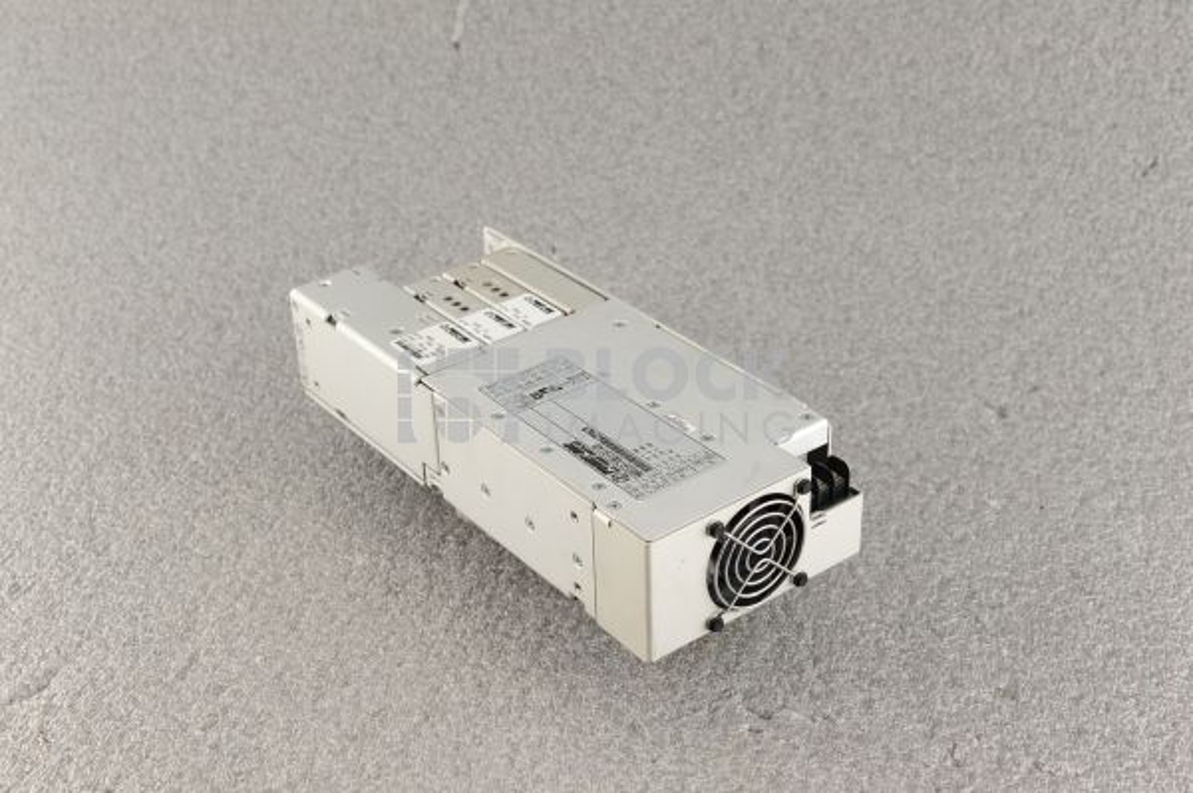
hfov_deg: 39.6
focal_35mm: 50
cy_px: 396
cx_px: 596
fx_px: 1656
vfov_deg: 26.9
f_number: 9
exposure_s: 1/125
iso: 1600
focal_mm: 50
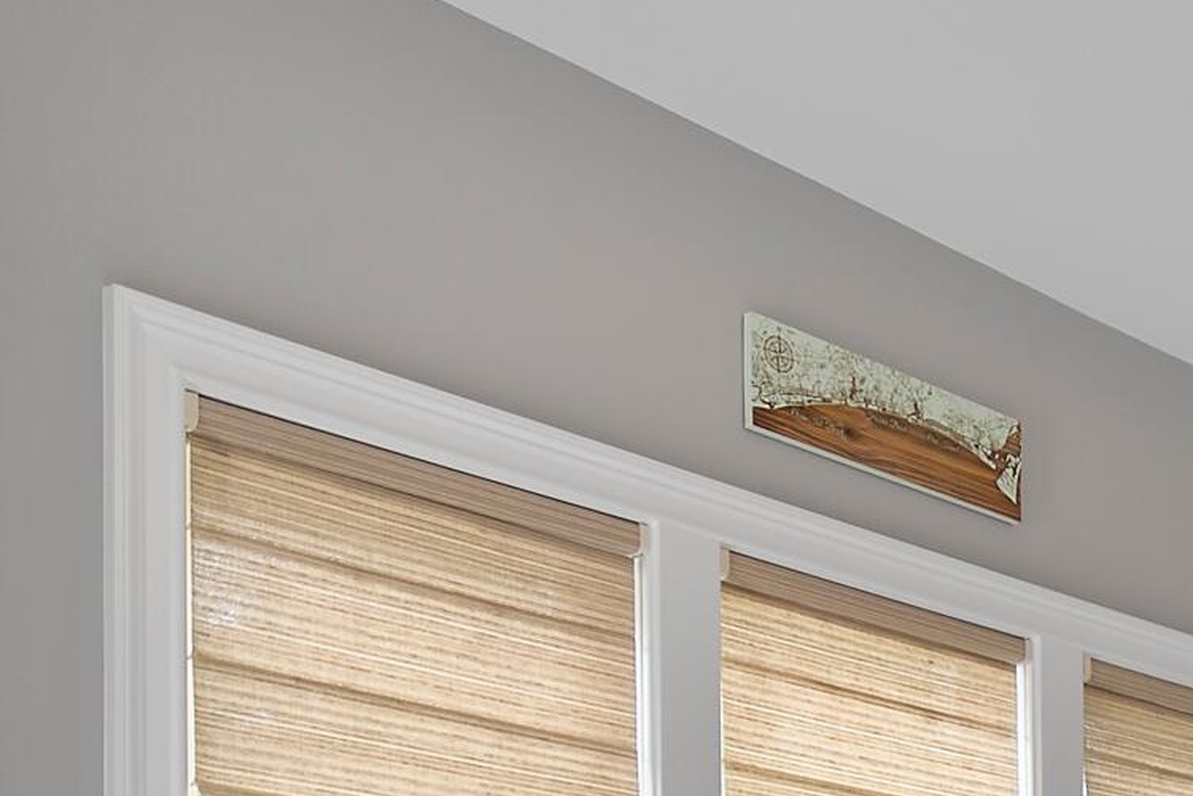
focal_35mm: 60
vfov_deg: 18.6
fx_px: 1988
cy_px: 1345
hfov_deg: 28.2
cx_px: 1506
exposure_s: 1/3
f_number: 4.5
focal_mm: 10
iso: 100
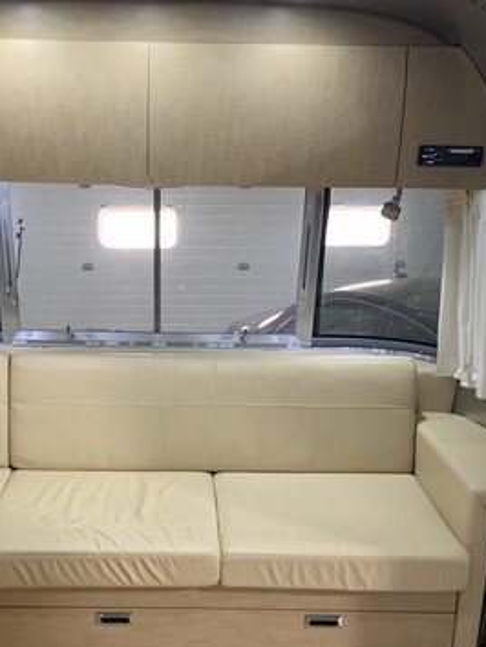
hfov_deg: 30.7
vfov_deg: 39.9
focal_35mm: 47
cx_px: 174
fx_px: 879
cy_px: 439
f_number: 1.8
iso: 250
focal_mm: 4.25
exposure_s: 1/42
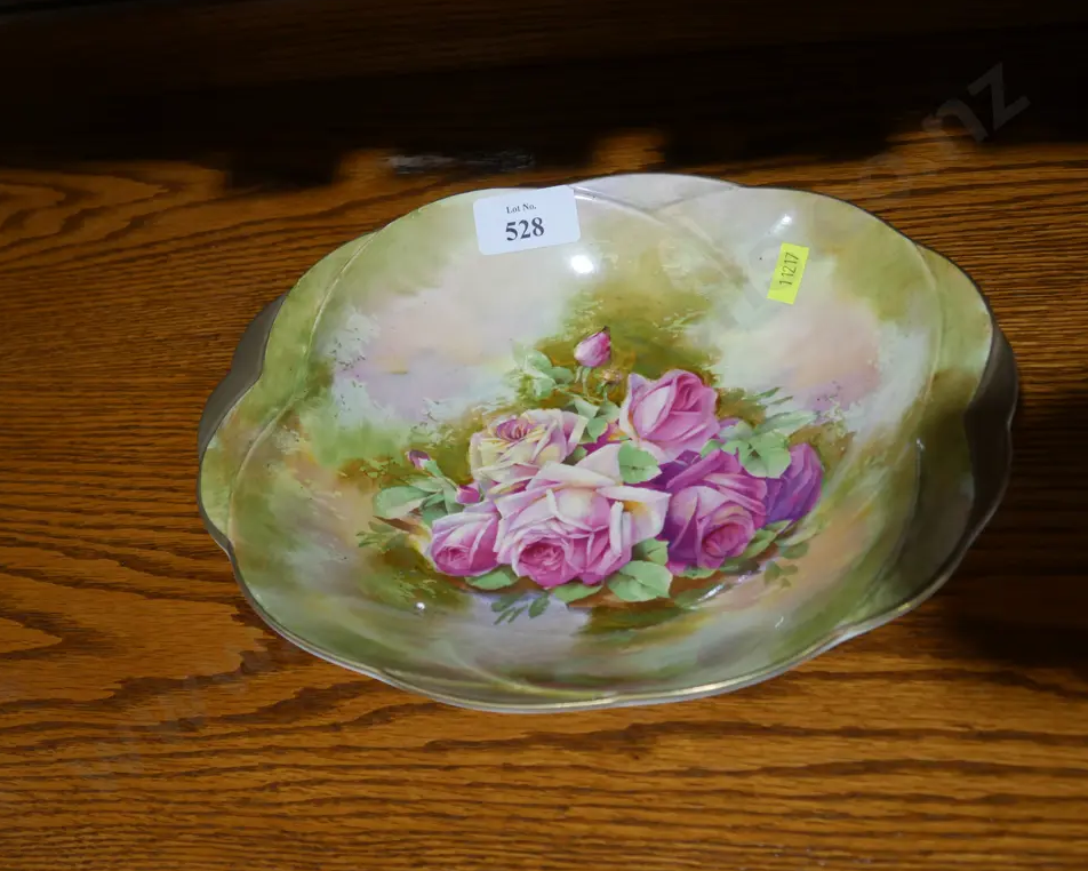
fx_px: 1353
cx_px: 546
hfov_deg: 43.8
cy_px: 434
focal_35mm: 42
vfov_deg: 35.7
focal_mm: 20
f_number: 4.4
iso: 320
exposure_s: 1/60
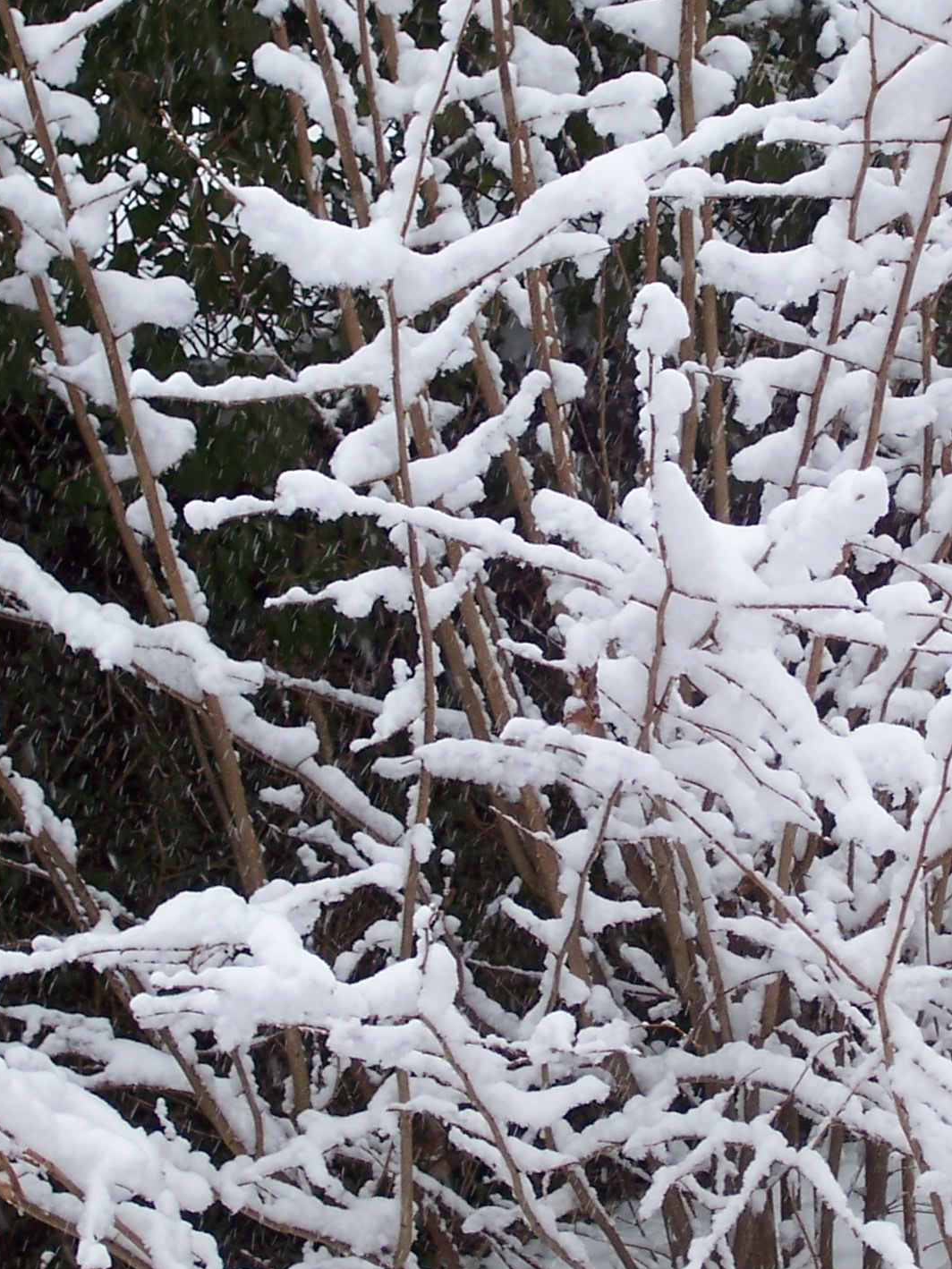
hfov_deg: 9.4
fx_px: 5792
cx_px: 744
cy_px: 507
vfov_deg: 12.5
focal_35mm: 158
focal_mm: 14.9
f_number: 4.5
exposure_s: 1/160
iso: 80
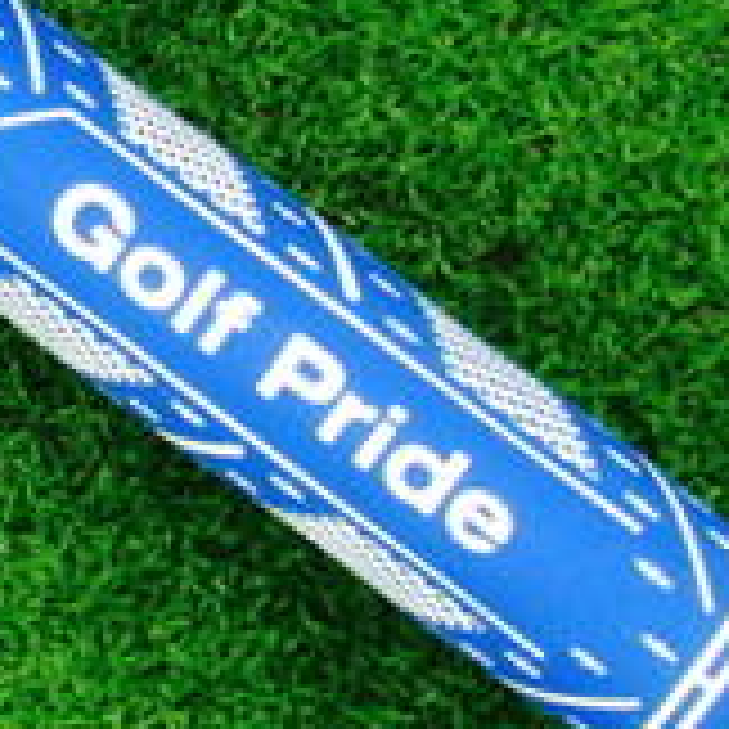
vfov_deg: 13.4
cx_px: -392
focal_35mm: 129
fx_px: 3074
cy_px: 9
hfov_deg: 12.8
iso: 400
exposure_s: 1/40
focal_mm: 6.42
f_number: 3.6
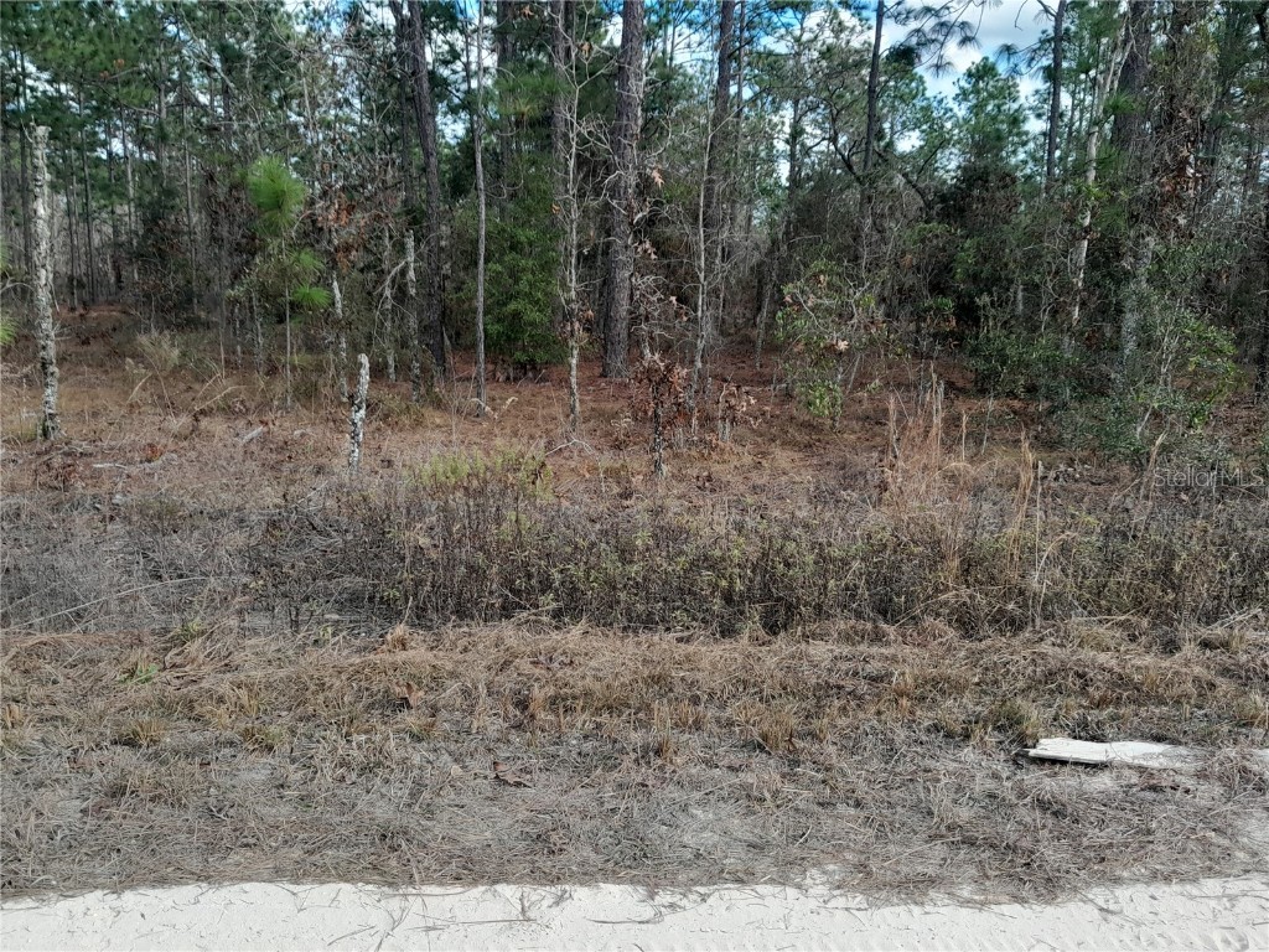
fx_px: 990
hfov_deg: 65.3
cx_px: 634
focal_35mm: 27
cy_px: 476
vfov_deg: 51.4
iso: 40
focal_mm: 4
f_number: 1.8
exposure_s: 1/136
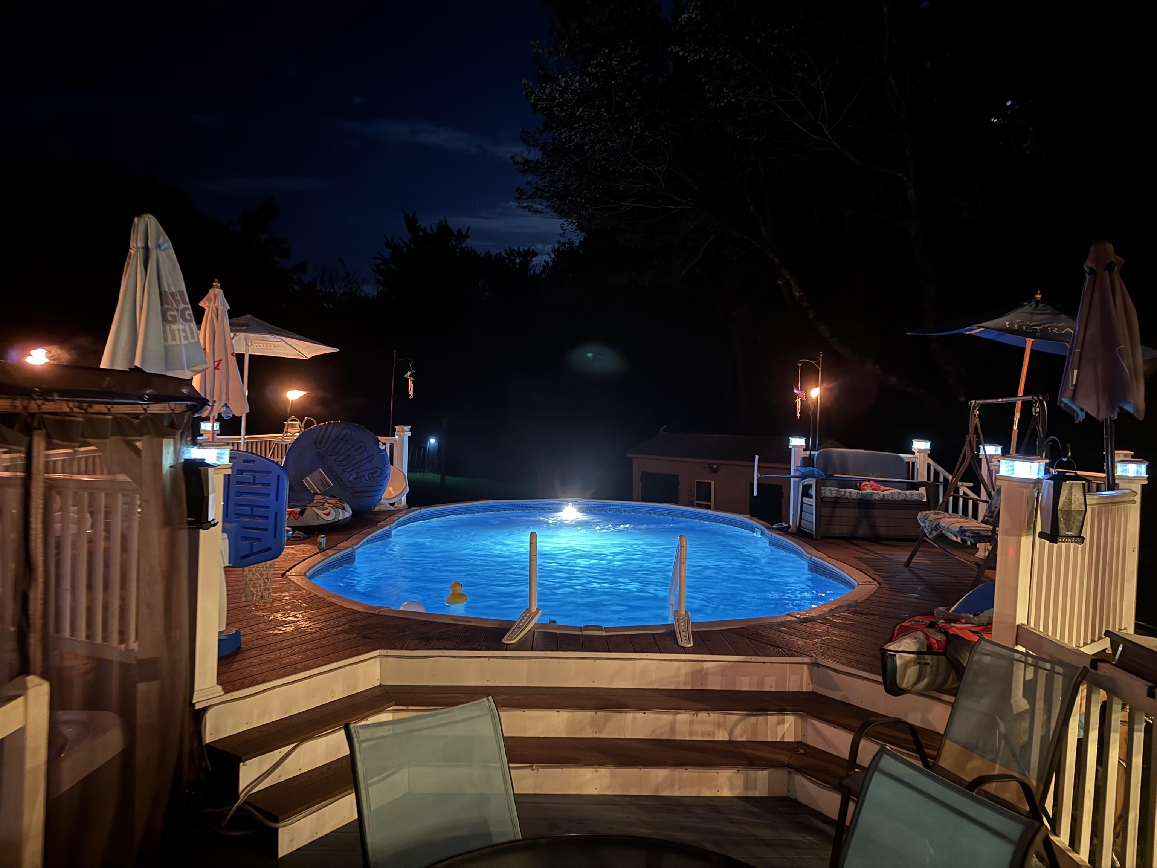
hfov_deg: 71.6
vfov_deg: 56.8
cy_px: 434
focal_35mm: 24
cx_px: 578
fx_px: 802
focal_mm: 6.76
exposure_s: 1/5
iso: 1000
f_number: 1.78
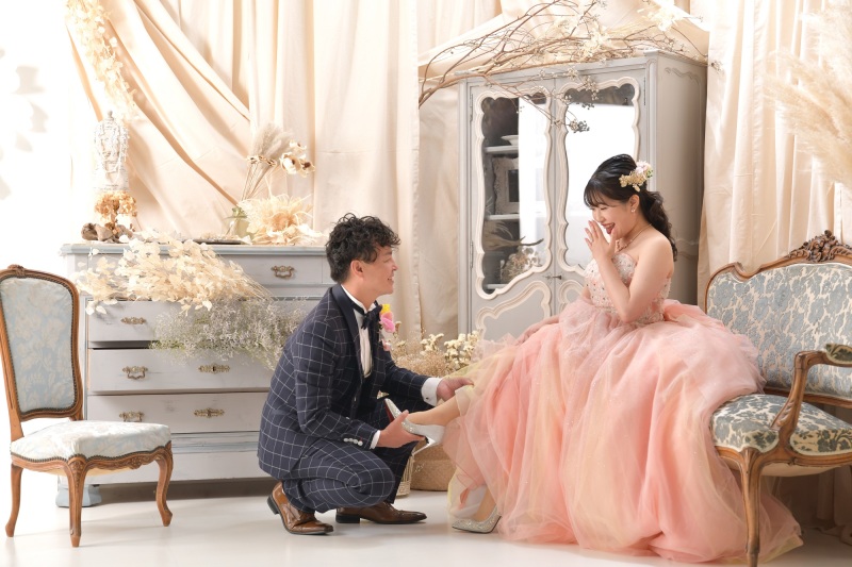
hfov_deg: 32.4
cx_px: 426
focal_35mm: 62
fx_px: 1467
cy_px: 284
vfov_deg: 21.9
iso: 400
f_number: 3.5
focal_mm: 62
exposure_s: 1/125
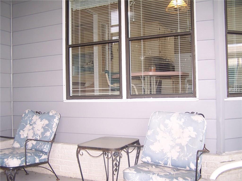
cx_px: 121
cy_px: 90
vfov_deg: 37.7
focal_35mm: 38
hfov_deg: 49.0
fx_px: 266
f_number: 2.8
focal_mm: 6.3
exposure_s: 1/60
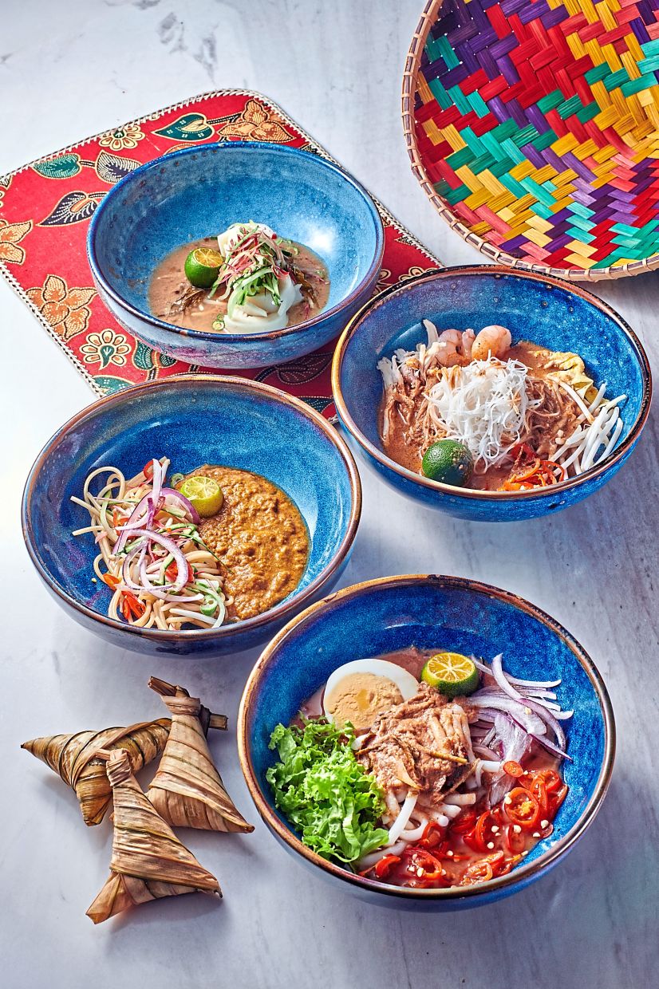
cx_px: 330
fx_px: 1593
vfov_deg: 34.5
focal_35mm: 58
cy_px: 494
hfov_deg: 23.4
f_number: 16
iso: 200
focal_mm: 58
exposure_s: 1/60
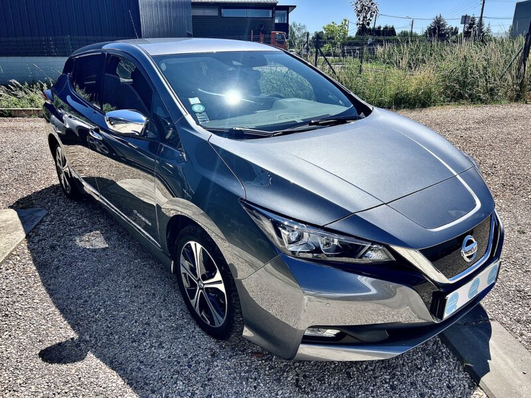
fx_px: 399
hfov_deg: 67.3
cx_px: 266
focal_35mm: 26
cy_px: 199
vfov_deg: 53.1
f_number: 1.5
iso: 50
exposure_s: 1/3571
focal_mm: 5.7
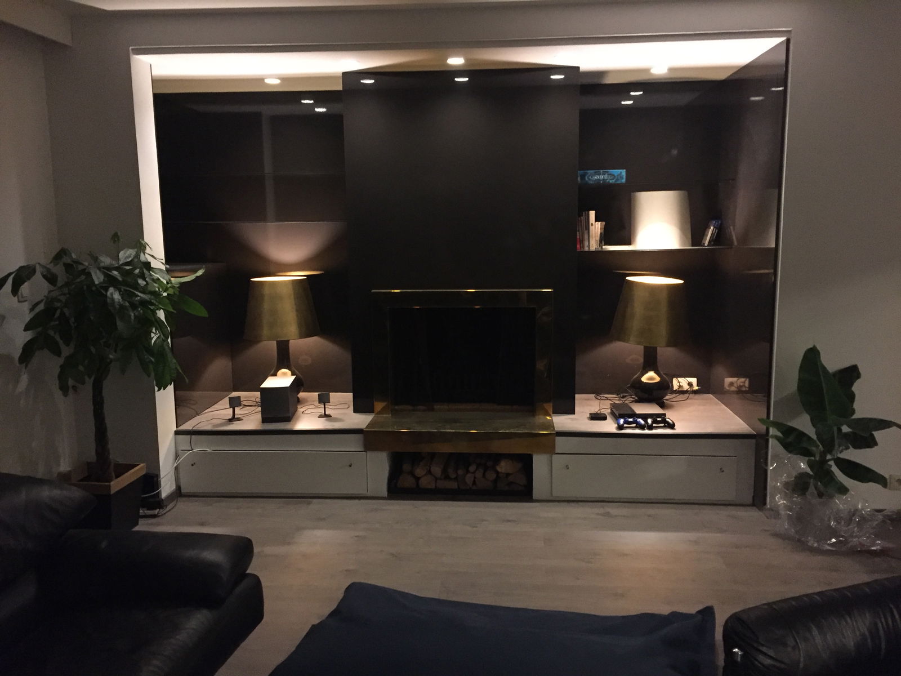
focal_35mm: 29
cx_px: 450
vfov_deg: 48.2
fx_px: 755
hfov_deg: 61.7
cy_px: 338
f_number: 2.2
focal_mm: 4.15
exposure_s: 1/17
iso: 400
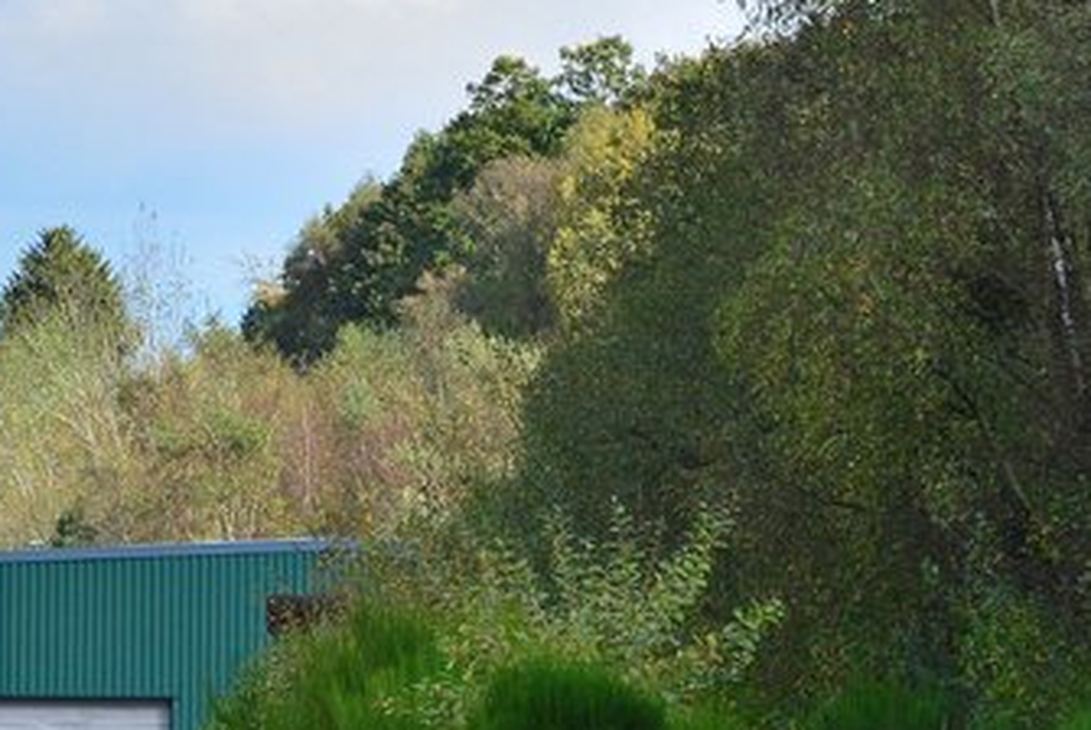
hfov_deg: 4.0
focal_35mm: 510
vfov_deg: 2.7
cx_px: 85
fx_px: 15462
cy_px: 437
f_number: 7.1
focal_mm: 95
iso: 320
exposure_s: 1/640
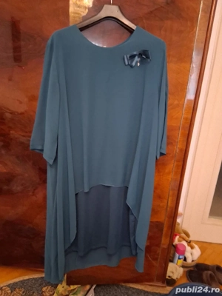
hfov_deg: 53.1
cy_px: 148
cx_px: 111
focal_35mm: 26
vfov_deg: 67.3
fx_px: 222
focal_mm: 3.98
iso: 1000
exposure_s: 1/25
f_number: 1.8
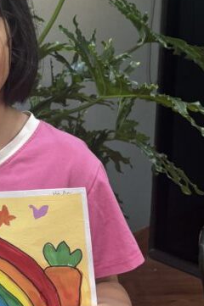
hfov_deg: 17.4
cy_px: 72
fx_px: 639
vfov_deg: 26.6
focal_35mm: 75
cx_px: -34
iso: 125
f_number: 1.6
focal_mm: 5.96
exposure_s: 1/100
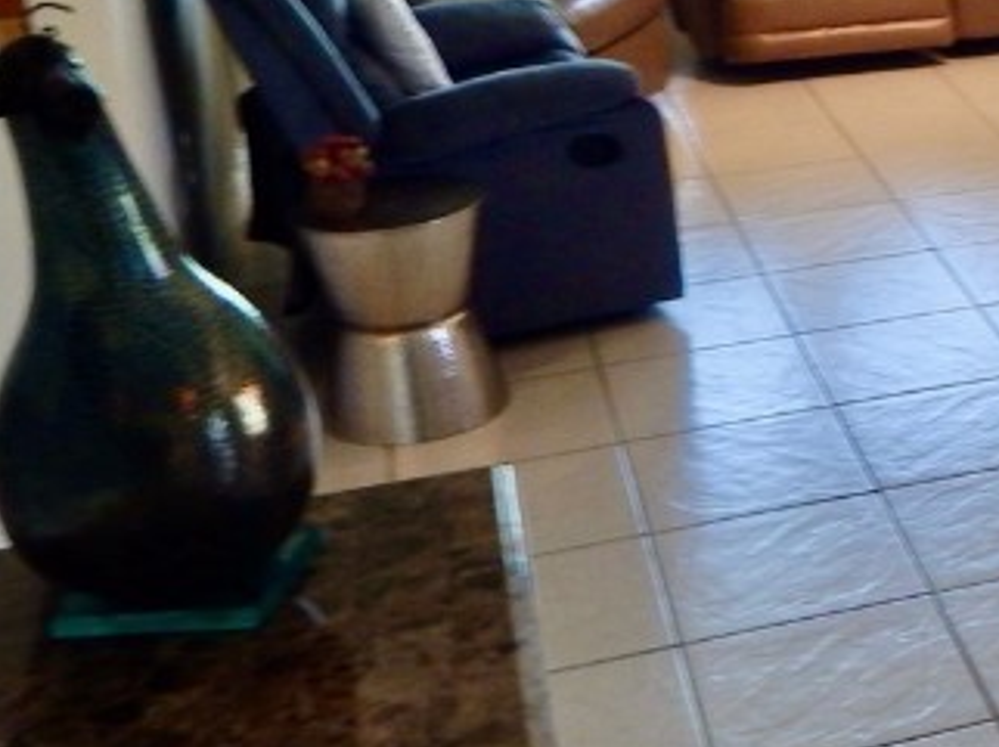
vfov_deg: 20.8
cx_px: 1334
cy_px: 183
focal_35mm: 70
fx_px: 2019
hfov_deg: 24.0
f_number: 3
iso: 125
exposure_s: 1/30
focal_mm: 4
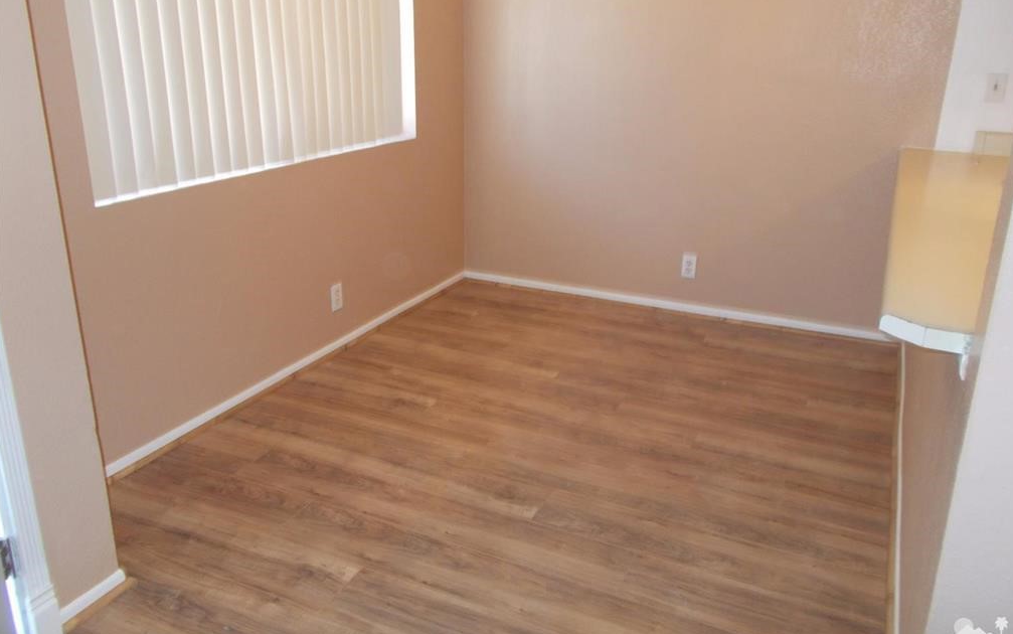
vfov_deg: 44.5
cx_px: 511
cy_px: 283
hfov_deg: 66.5
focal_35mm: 28
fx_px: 773
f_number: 3.2
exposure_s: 1/25
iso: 200
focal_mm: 4.6
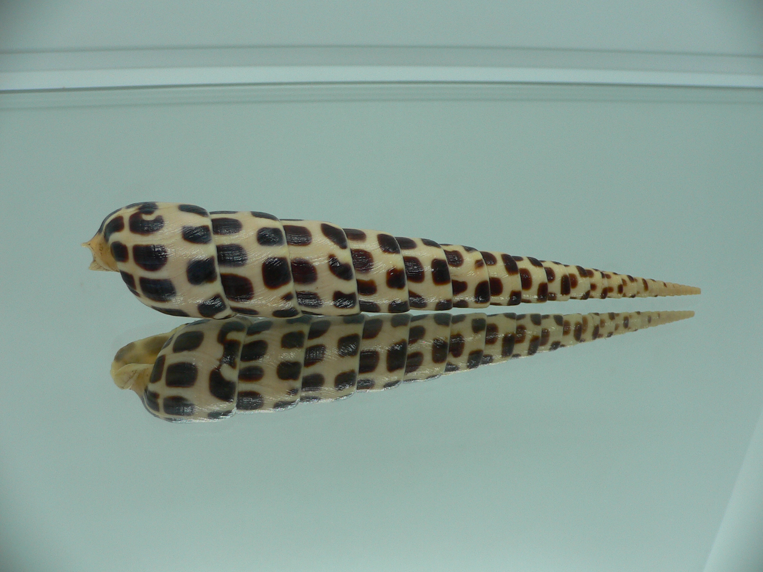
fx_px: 771
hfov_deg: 52.6
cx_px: 382
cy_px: 286
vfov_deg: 40.7
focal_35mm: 35
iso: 80
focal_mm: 4.6
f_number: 2.8
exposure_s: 1/60
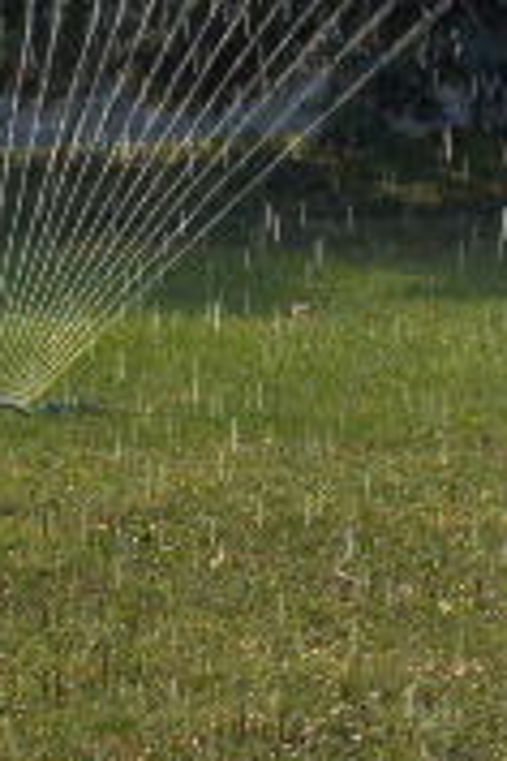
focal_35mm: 367
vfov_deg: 5.6
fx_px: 7752
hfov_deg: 3.7
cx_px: 571
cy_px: -284
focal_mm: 70
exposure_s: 1/200
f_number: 11
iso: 200
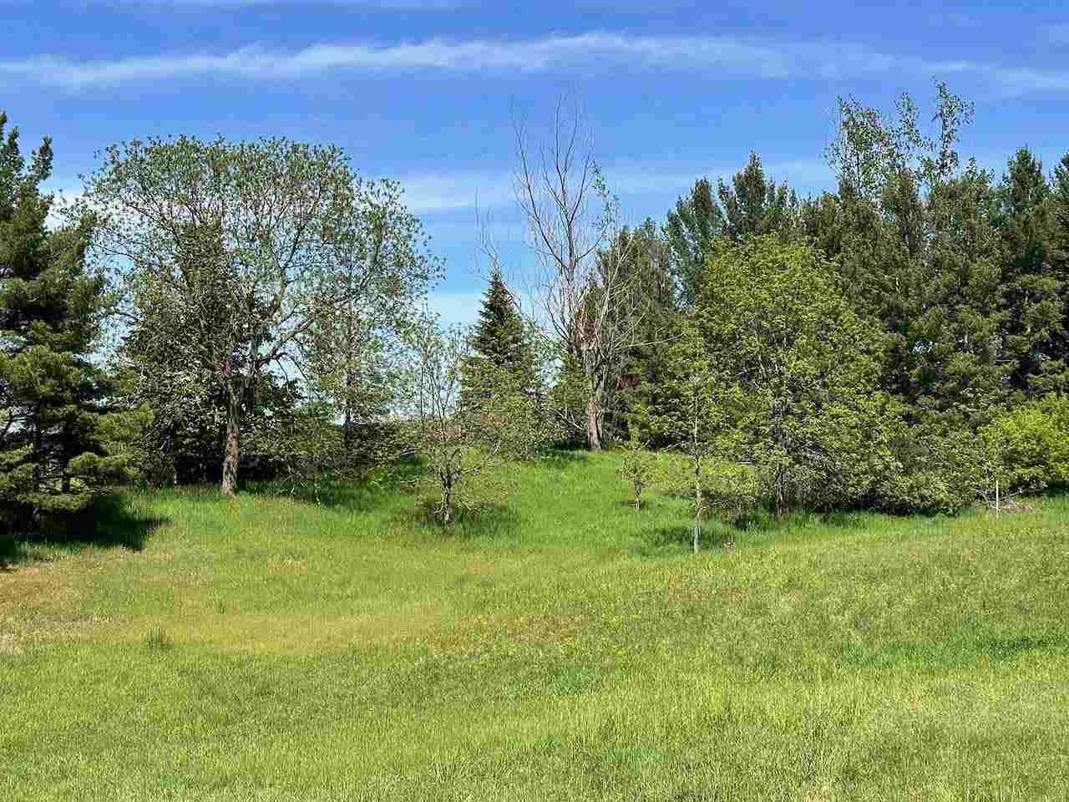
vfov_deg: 30.3
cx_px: 534
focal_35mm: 48
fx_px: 1482
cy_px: 401
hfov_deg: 39.7
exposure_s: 1/3597
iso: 64
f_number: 1.78
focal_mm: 6.86
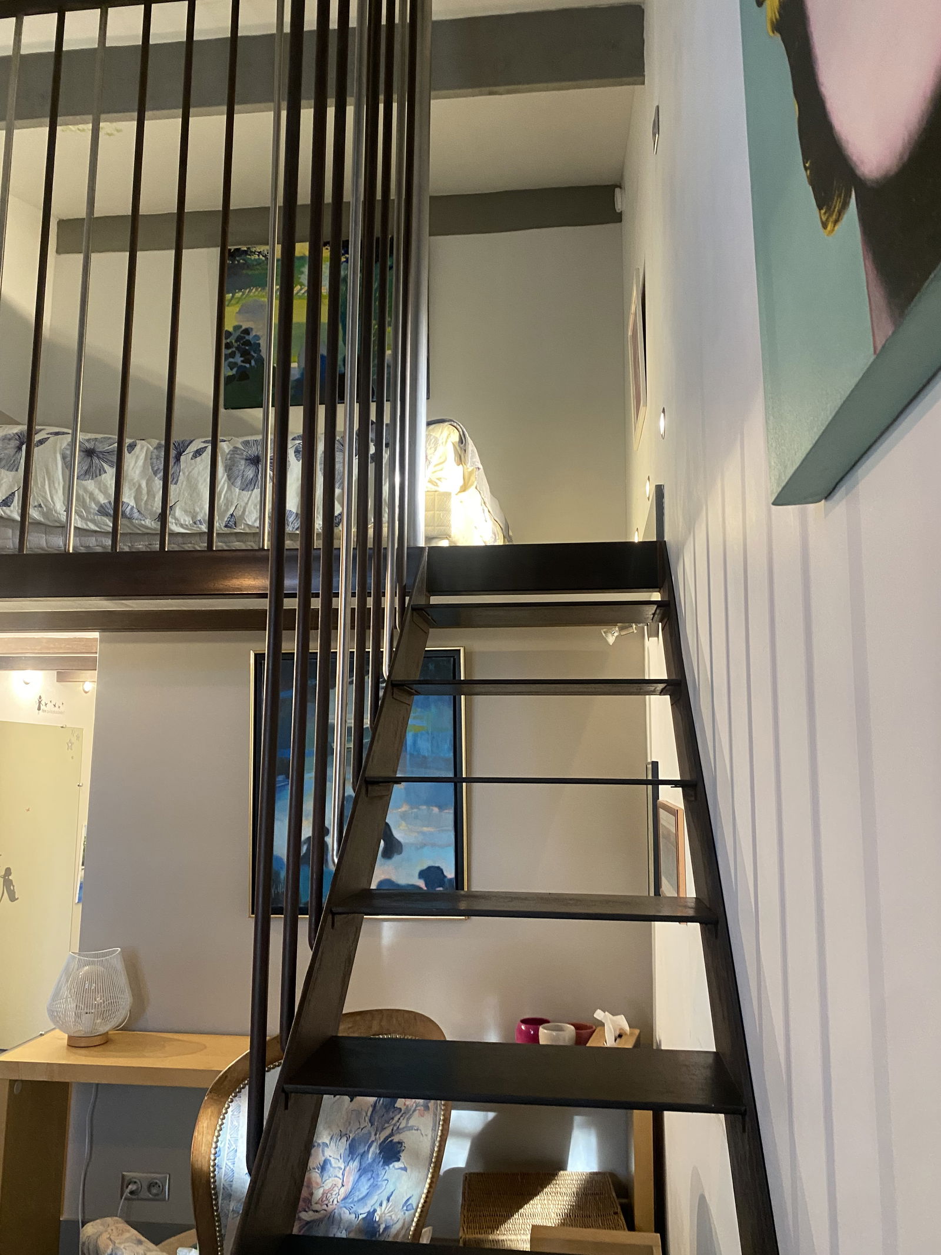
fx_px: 942
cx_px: 470
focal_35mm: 26
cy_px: 628
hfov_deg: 53.1
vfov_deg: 67.3
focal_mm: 4.25
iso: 320
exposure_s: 1/50
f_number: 1.8
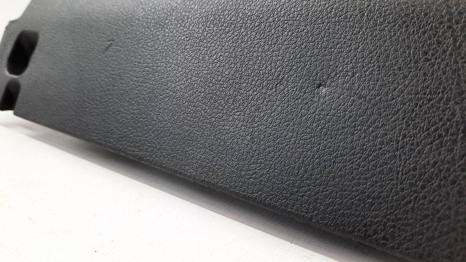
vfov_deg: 41.1
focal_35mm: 28
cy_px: 94
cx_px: 229
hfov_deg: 67.9
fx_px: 346
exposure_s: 1/60
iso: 100
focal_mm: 4.6
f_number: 2
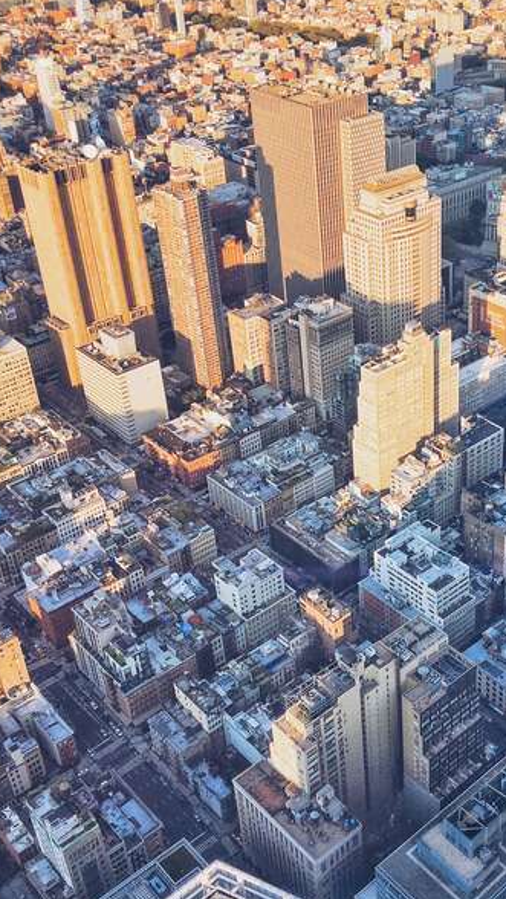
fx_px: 1025
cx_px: 391
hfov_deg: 27.3
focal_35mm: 43
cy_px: 446
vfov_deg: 47.3
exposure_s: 1/296
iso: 25
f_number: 2.2
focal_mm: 4.15
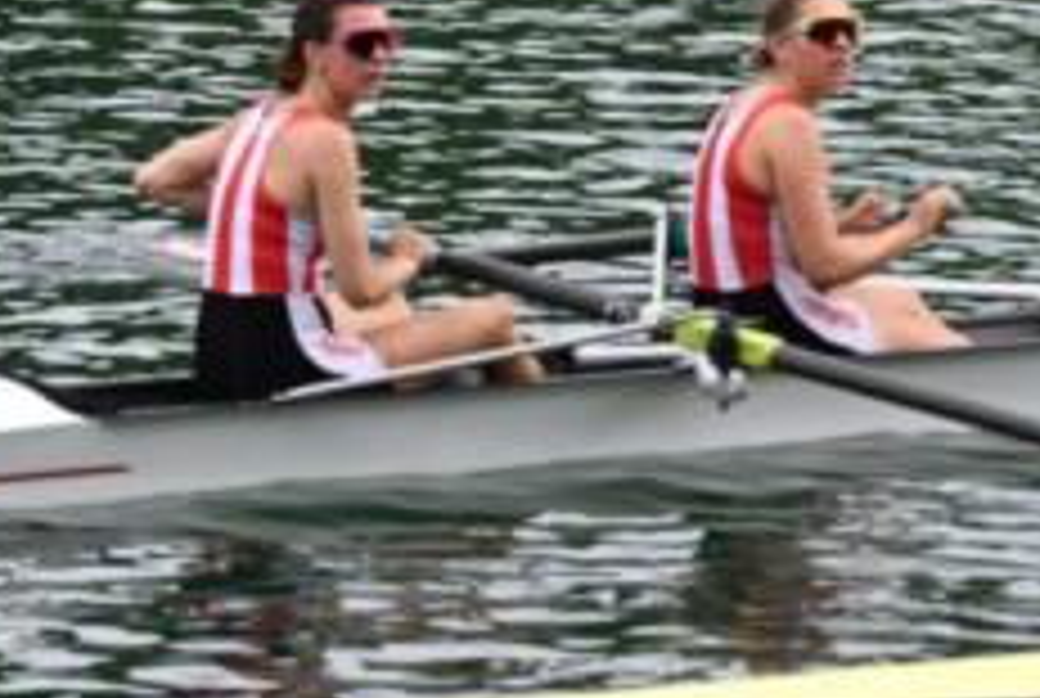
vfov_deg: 3.2
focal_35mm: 432
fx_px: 12504
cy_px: 180
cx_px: 486
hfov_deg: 4.8
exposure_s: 1/500
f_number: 6.3
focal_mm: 200
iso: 250
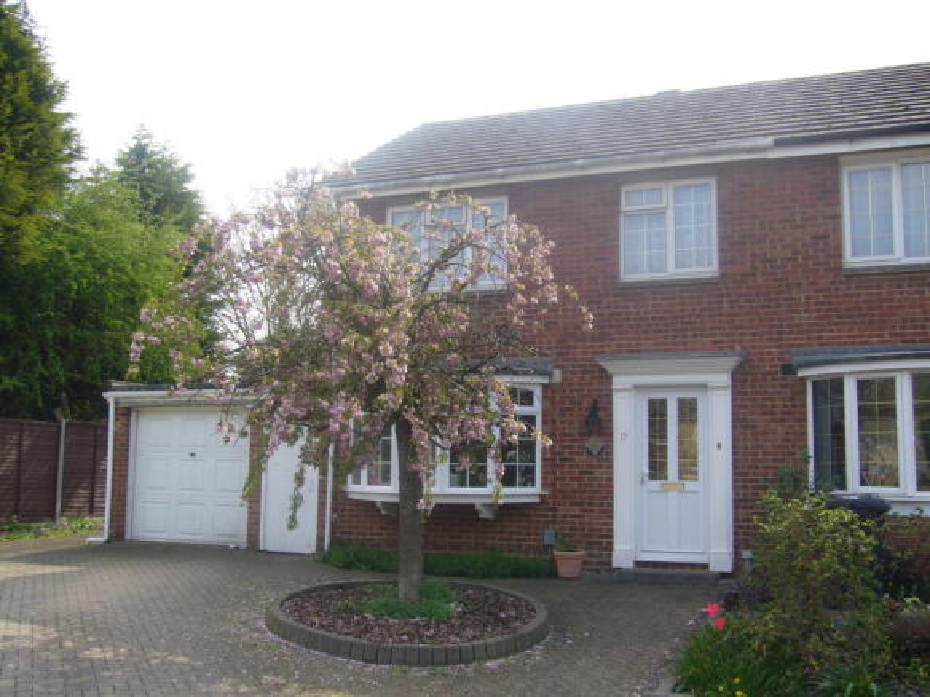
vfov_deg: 40.7
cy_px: 348
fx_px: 940
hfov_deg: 52.6
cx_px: 465
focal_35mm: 35
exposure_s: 1/160
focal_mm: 5.8
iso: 80
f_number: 5.6
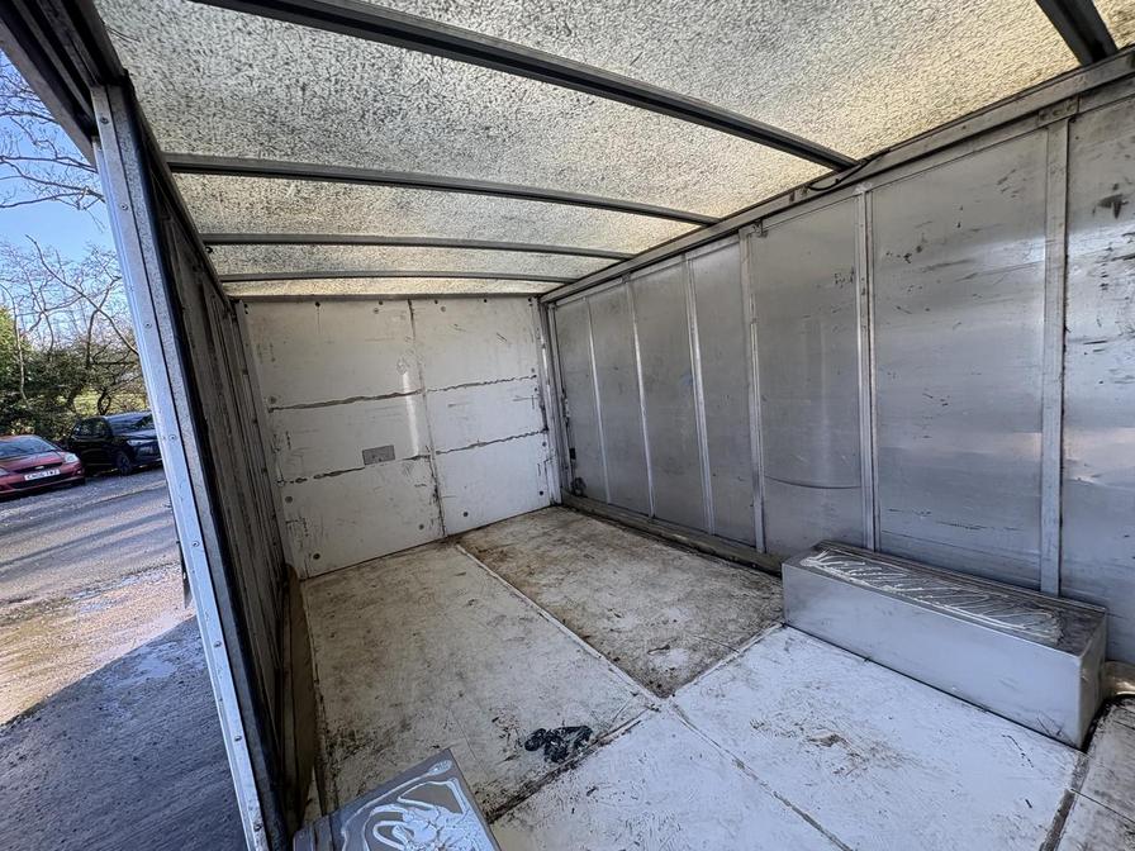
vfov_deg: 85.7
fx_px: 459
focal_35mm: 14
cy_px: 426
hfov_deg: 102.1
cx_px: 568
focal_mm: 2.22
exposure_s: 1/100
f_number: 2.2
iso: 50
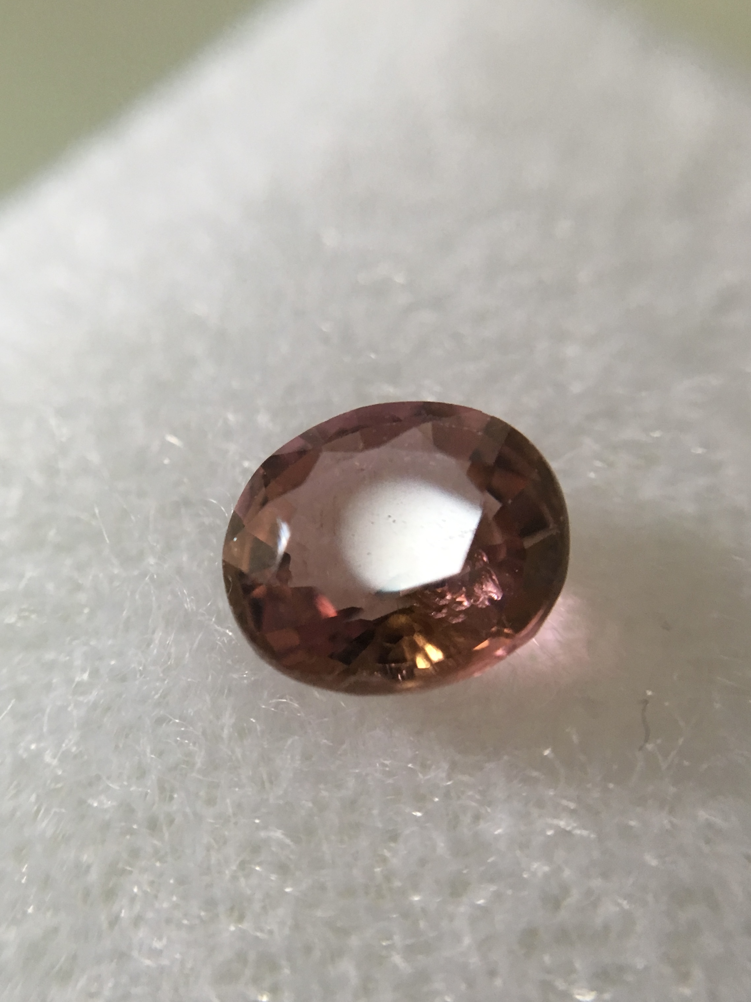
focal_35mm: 29
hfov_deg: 48.2
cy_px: 501
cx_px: 376
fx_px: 839
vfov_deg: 61.7
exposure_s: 1/33
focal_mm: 4.15
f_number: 2.2
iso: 125
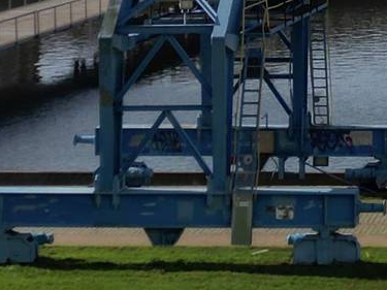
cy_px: -164
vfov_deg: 8.8
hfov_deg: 11.7
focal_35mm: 164
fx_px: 1833
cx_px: 534
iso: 100
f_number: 1.7
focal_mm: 6.72
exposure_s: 1/60
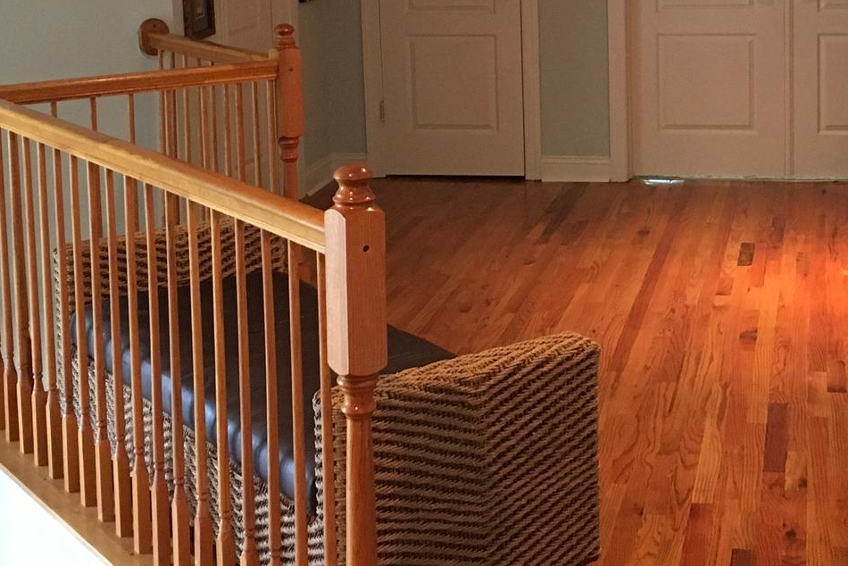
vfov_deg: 20.5
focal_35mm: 65
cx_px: 616
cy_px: 52
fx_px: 1531
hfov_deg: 30.5
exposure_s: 1/24
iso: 200
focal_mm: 4.15
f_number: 2.2
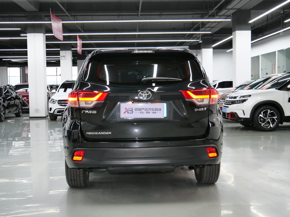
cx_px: 145
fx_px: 419
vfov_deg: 29.1
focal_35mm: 50
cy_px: 108
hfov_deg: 38.2
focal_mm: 25
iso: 800
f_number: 4.5
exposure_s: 1/25
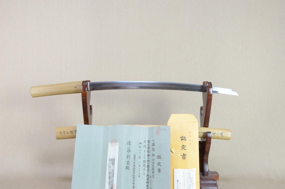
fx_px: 237
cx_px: 142
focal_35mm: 30
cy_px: 94
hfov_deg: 62.0
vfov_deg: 43.5
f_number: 11
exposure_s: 1/1.6
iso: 400
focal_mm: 20
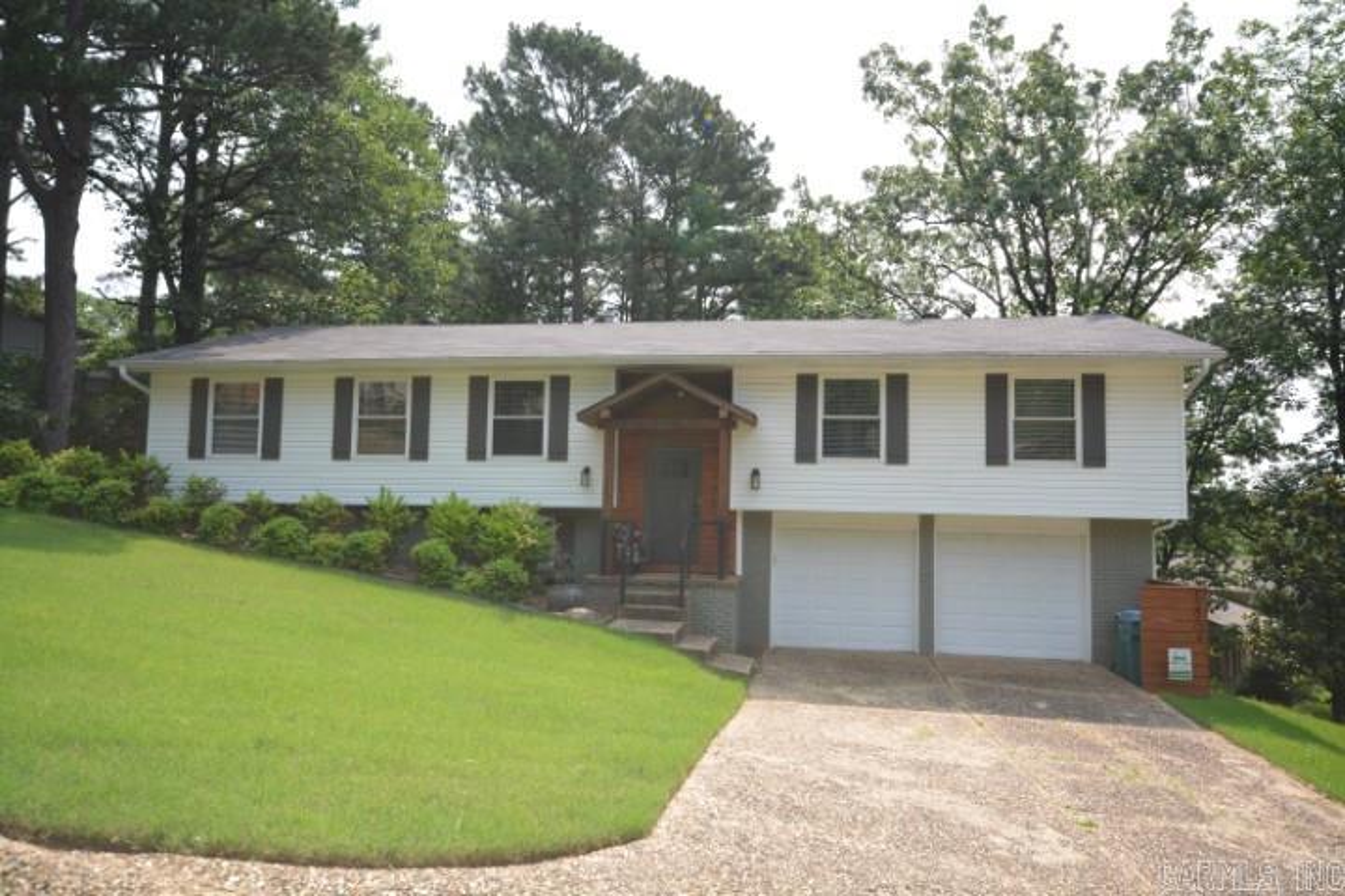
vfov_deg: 53.1
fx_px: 897
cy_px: 448
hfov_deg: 73.7
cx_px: 672
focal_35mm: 24
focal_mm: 16
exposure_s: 1/80
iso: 100
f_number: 8
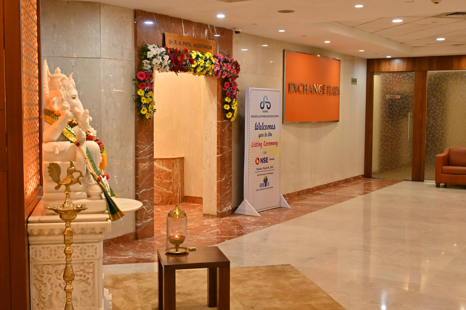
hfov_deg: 44.5
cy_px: 155
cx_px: 233
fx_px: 569
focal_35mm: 44
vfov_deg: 30.5
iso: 2500
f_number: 5.6
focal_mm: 44
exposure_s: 1/160
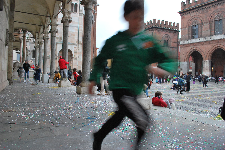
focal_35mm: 27
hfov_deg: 67.3
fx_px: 169
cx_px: 112
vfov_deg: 48.1
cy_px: 75
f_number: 5
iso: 400
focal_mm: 18
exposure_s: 1/40
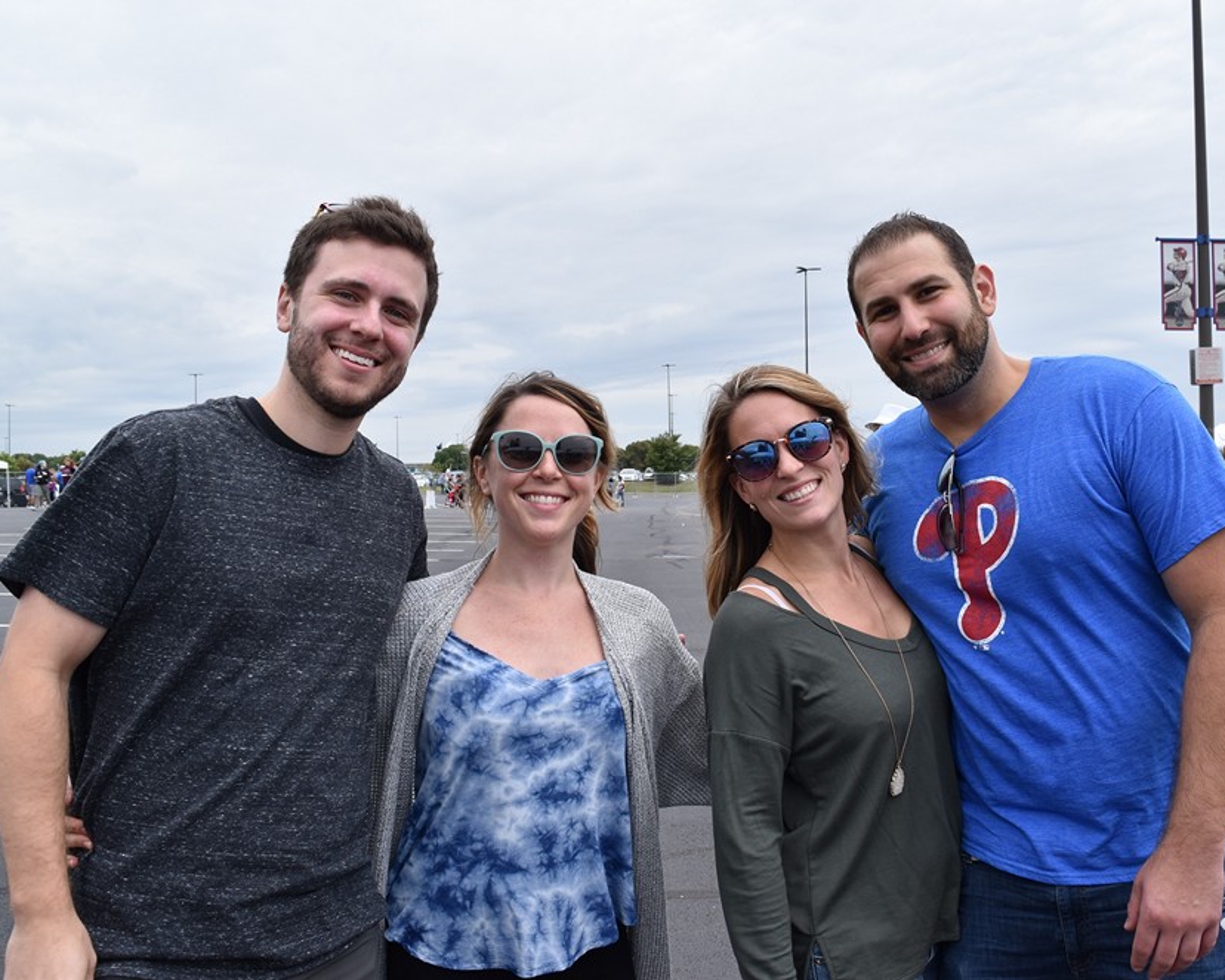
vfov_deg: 43.4
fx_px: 1233
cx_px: 731
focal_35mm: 34
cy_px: 489
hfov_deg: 52.5
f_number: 8
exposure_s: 1/250
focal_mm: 20
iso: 250
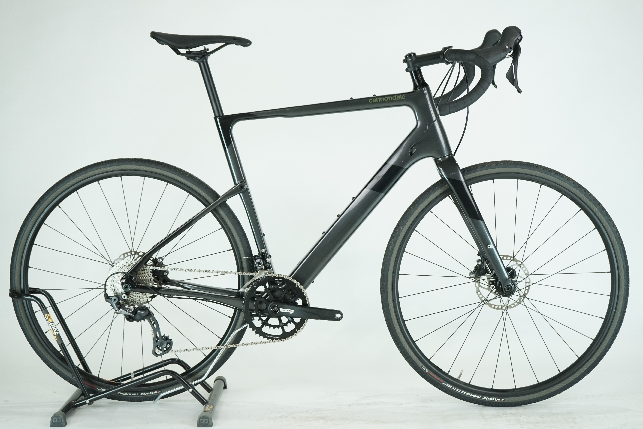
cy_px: 214
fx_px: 1107
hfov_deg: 32.4
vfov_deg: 21.9
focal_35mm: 62
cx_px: 322
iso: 1600
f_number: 5.6
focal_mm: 62
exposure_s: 1/200
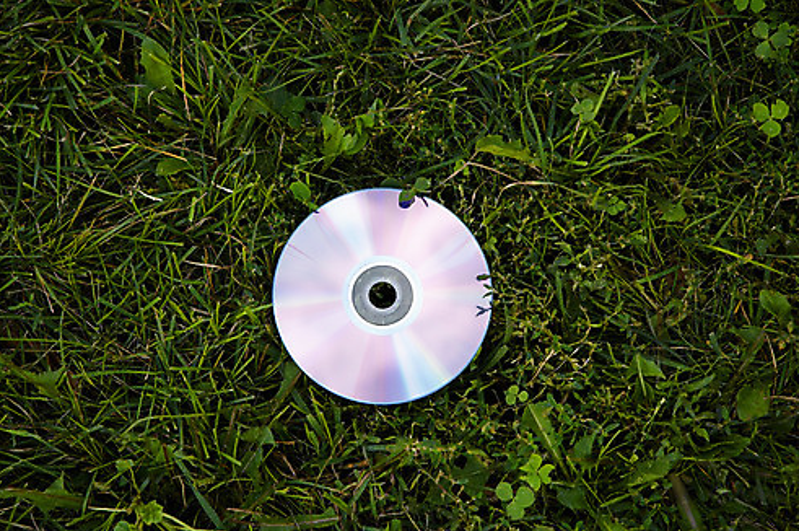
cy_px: 287
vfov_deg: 12.0
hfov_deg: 18.0
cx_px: 355
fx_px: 2527
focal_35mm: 114
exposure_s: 1/160
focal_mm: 62
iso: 200
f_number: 4.5
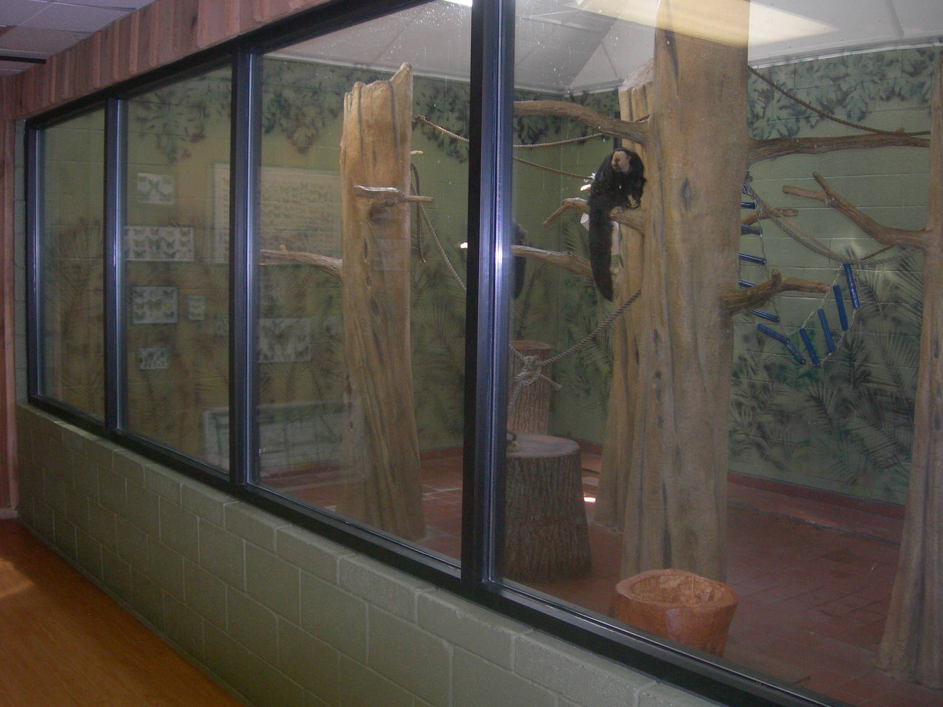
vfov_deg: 37.7
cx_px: 472
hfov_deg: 49.0
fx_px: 1035
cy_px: 354
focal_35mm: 38
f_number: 2.8
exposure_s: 1/60.1
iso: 200
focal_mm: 7.8
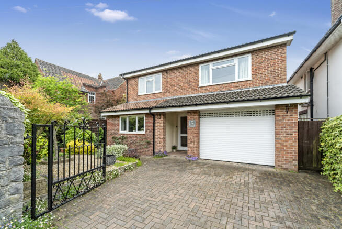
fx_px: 133
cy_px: 114
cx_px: 171
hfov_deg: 104.2
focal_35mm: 14
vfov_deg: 81.3
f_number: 6.3
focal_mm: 14
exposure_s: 1/400
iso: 400
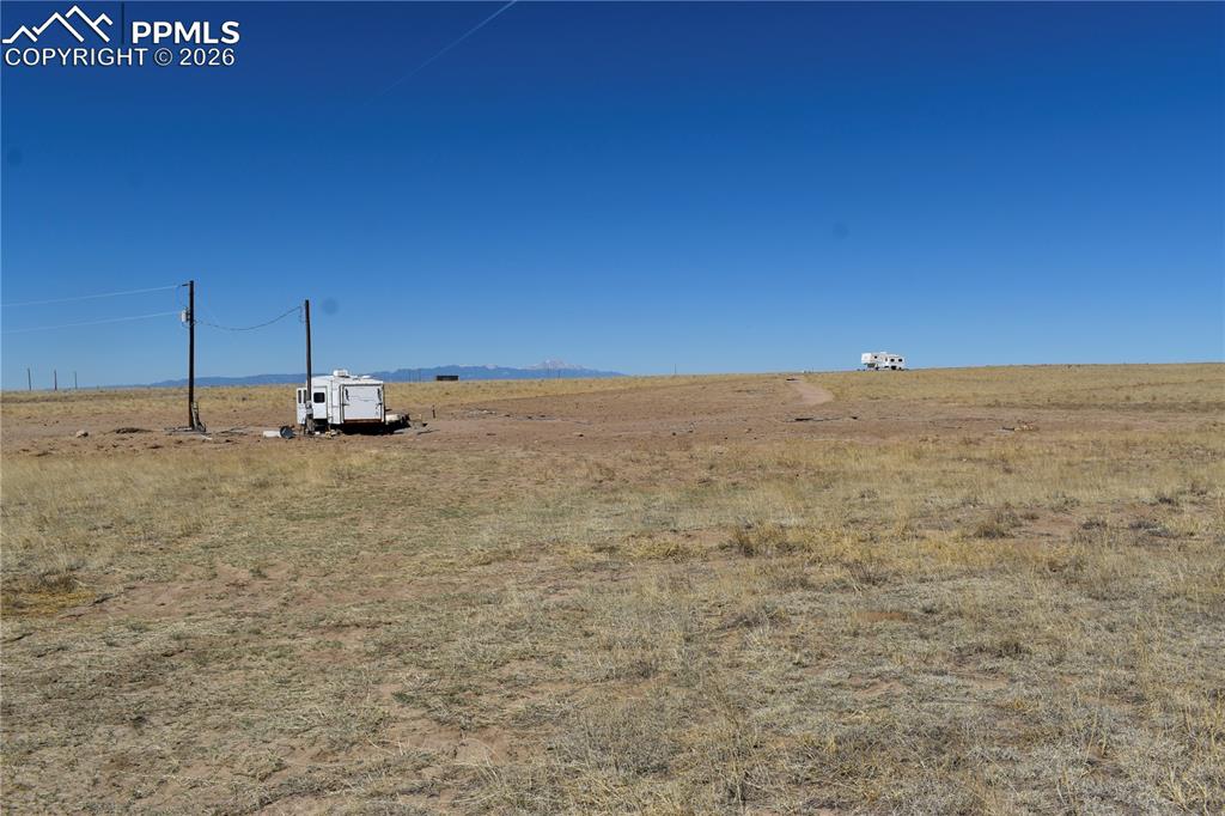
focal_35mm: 30
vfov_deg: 43.6
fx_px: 1020
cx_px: 612
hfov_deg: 61.9
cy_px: 408
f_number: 11
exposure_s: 1/500
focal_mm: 20
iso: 100
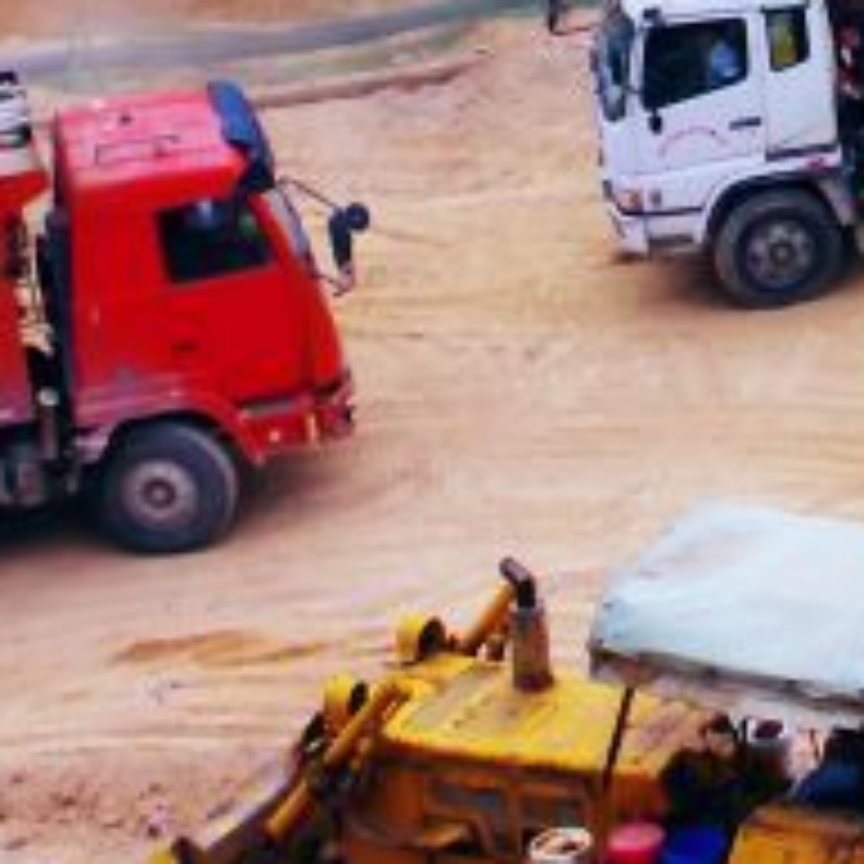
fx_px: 3445
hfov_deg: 14.1
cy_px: -207
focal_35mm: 122
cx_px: 855
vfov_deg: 13.8
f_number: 8
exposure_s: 1/50
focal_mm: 18
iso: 200
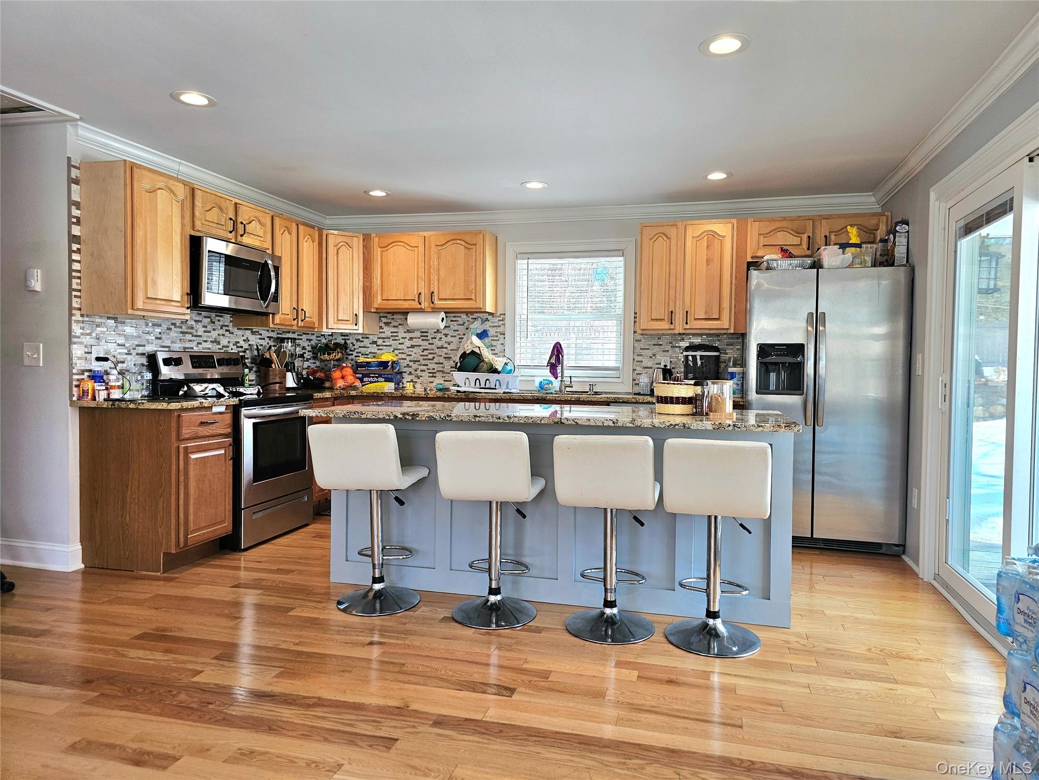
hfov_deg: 73.9
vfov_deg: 58.9
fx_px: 690
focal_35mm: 23
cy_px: 390
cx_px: 520
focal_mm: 6.3
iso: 80
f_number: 1.7
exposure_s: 1/208
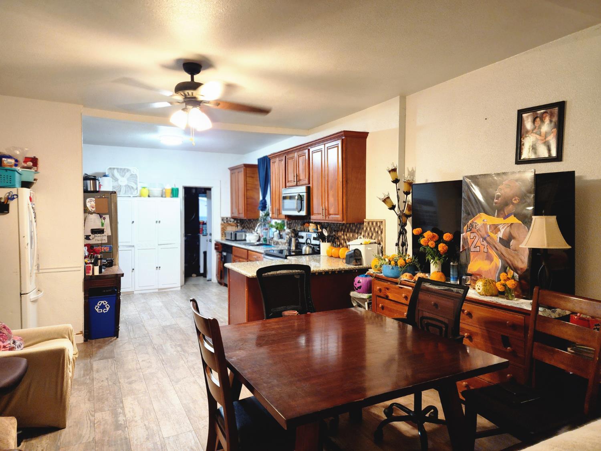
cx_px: 300
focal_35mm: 23
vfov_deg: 58.9
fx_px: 399
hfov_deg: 73.9
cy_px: 226
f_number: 1.8
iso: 320
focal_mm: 6.4
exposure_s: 1/40
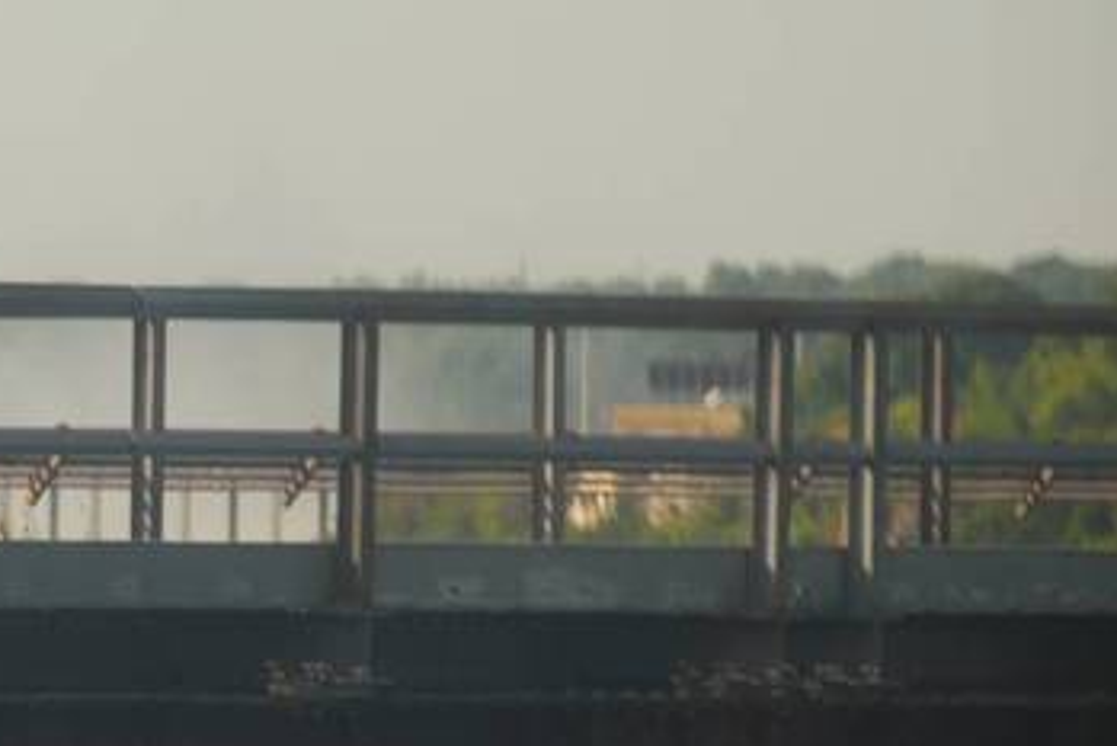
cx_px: 202
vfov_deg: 2.3
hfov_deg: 3.4
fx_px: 18685
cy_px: 179
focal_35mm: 602
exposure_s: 1/250
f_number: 5.6
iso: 220
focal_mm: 200
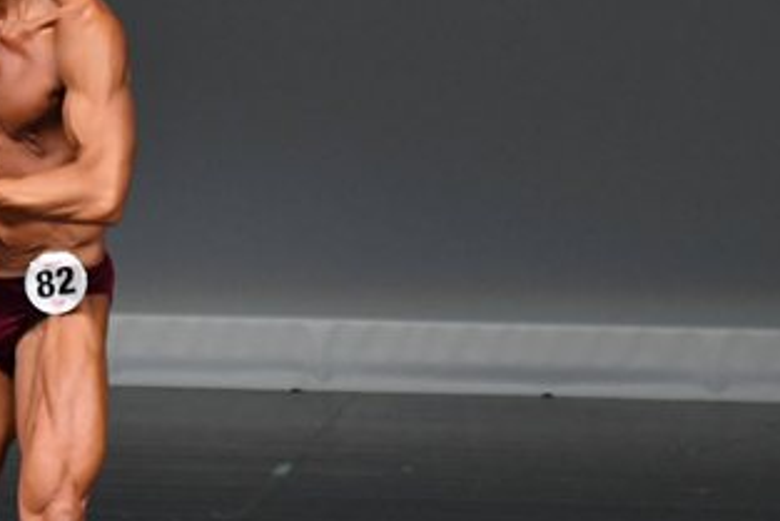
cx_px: 11
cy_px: 304
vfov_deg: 1.6
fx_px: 18489
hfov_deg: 2.4
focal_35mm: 853
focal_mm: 230
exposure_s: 1/400
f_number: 5.6
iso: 4000
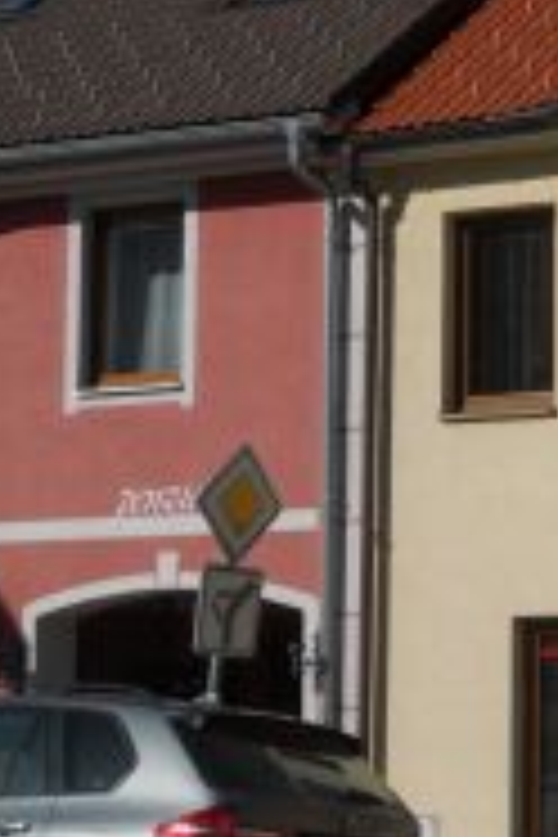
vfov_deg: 19.8
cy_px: 418
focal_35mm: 103
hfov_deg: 12.6
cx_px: 864
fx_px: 2395
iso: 80
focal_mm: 8.2
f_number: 4.3
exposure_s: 1/1500
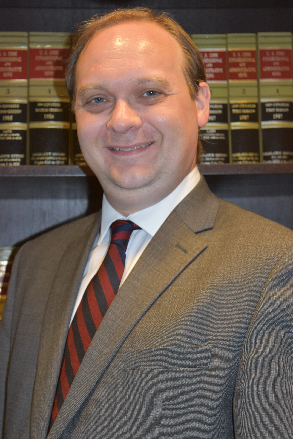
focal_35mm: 82
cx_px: 146
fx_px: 1007
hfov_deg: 16.6
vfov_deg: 24.6
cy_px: 220
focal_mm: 55
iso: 1000
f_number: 5.6
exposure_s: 1/60
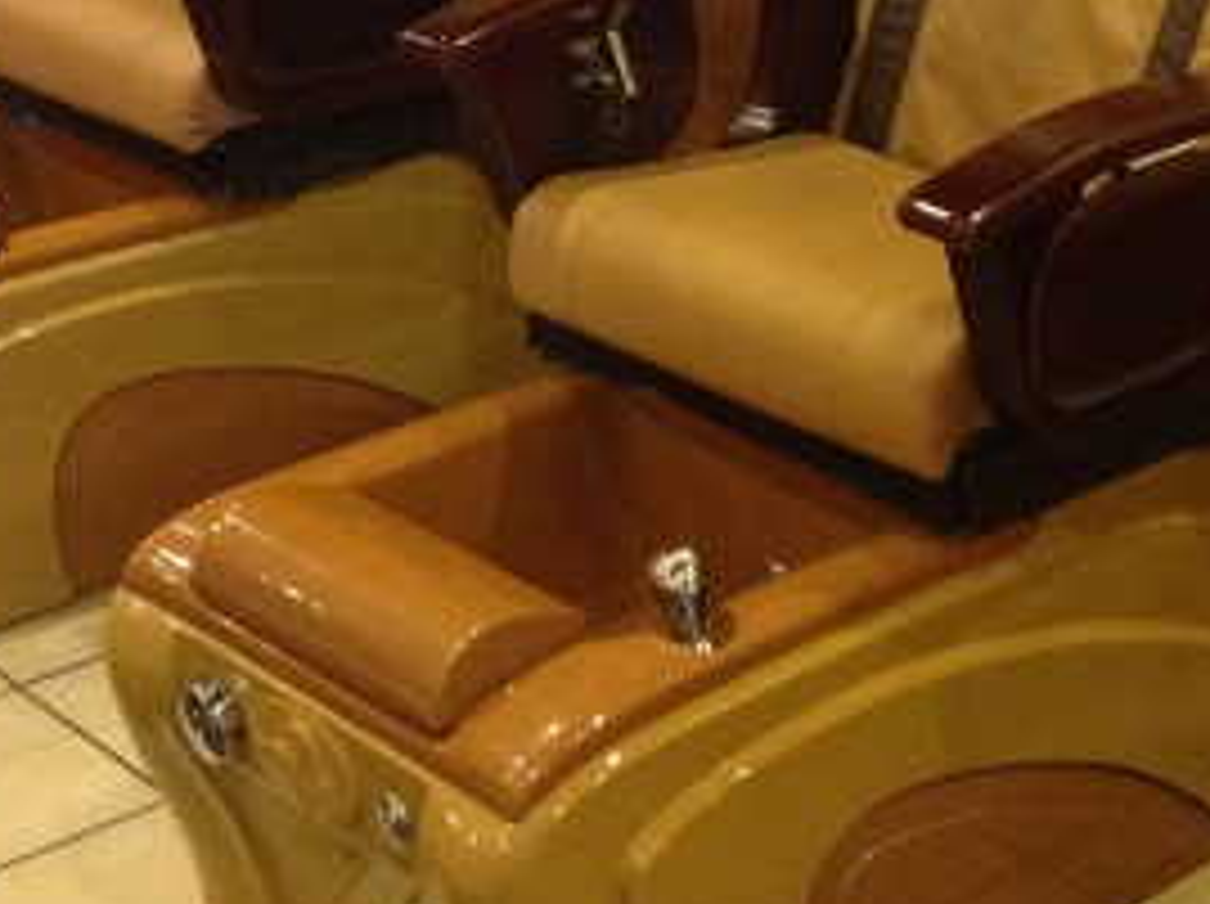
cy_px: -234
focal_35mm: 91
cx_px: 720
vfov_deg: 15.5
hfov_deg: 21.5
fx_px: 3177
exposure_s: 1/15
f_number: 2.4
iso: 320
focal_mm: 4.28
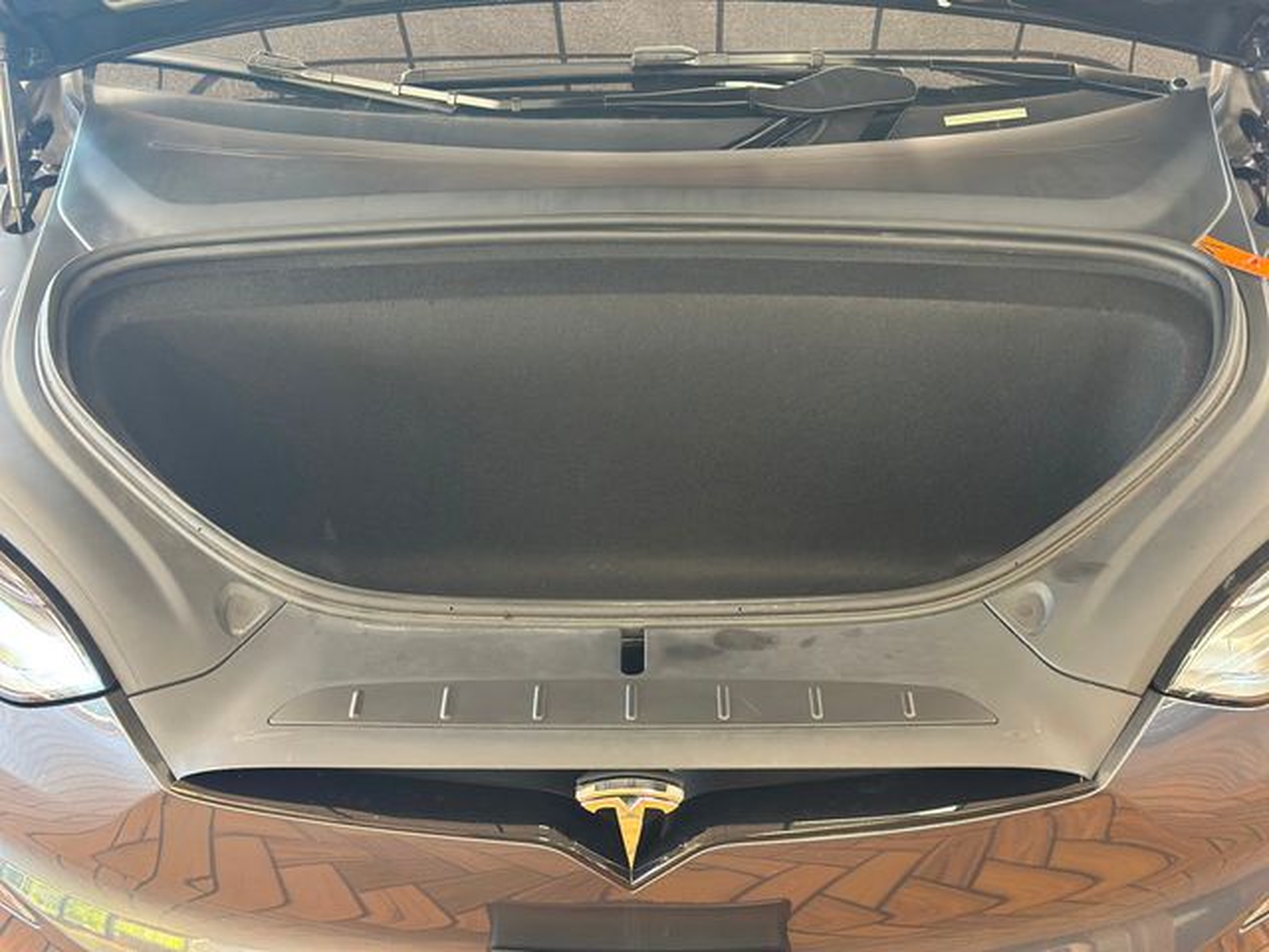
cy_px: 476
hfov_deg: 39.7
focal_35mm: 48
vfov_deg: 30.3
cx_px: 634
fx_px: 1760
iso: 250
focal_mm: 6.86
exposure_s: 1/60
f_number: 1.78
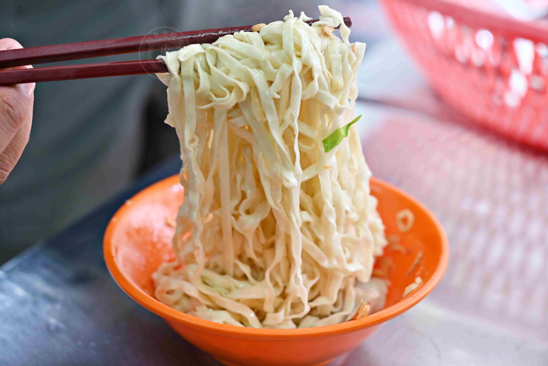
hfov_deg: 27.0
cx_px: 274
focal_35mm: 75
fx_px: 1142
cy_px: 183
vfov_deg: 18.2
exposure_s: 1/200
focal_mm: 50
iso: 900
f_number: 3.2
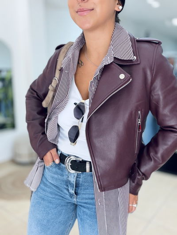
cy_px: 118
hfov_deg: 46.8
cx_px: 88
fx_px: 204
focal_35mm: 30
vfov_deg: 60.0
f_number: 1.9
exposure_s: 1/103
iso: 80
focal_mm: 2.71
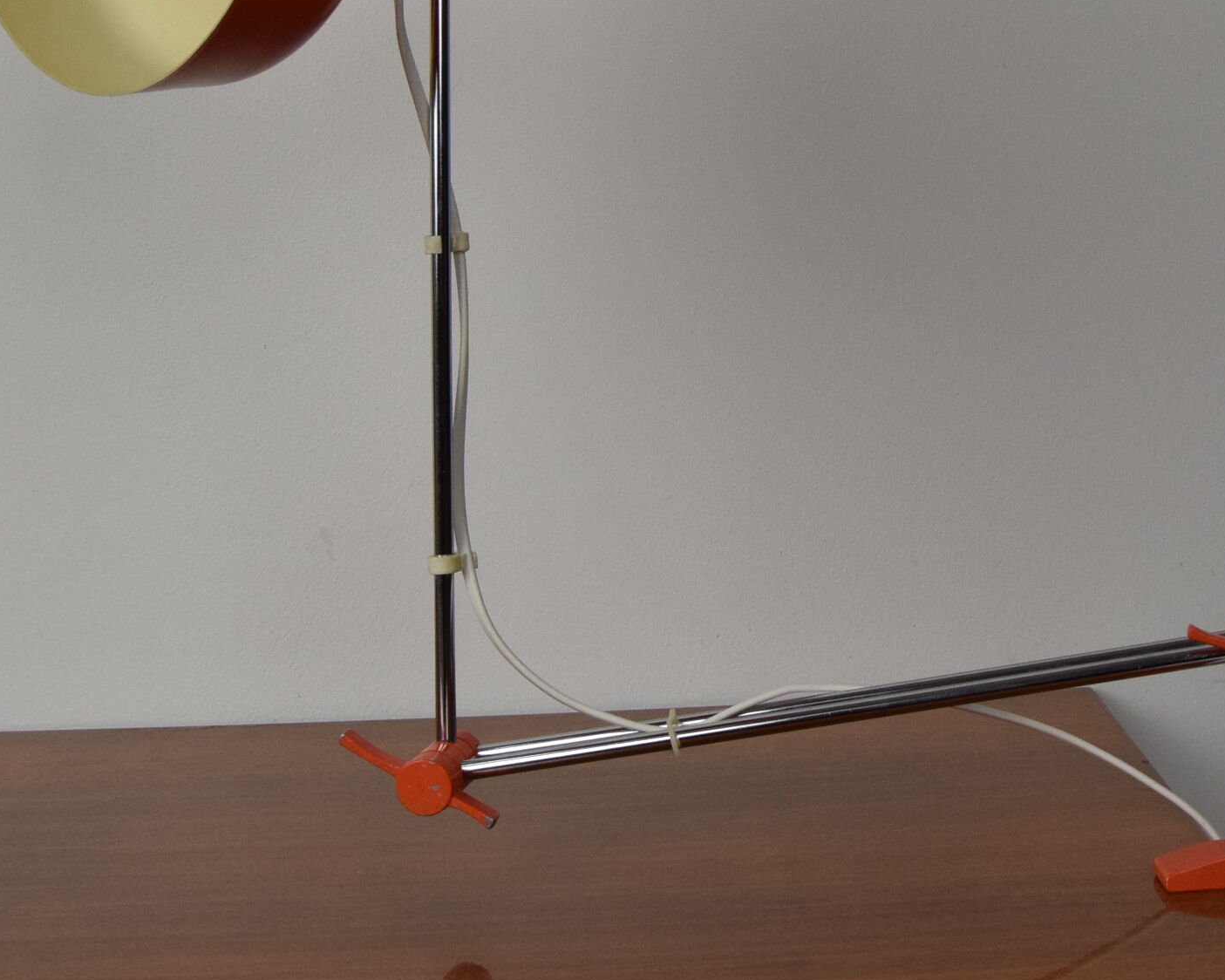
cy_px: 196
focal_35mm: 54
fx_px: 1958
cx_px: 840
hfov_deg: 34.3
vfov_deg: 27.5
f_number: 9
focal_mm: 18
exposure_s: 1/320
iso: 1600
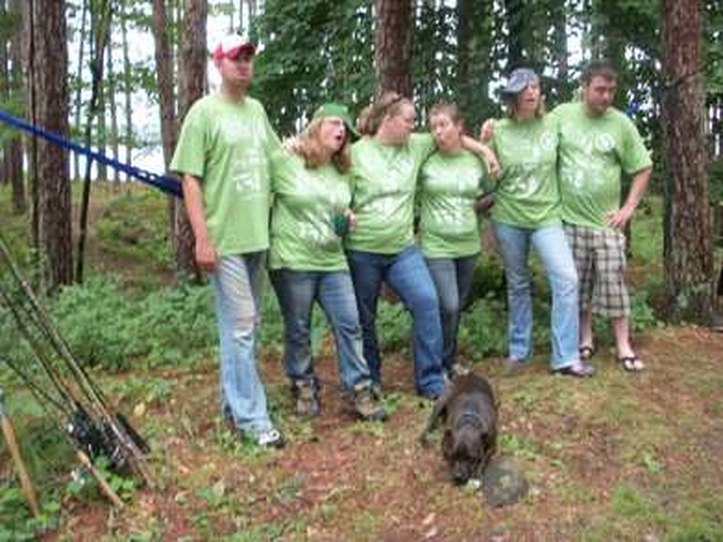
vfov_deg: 40.7
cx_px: 362
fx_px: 731
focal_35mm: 35
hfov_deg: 52.6
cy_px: 271
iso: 80
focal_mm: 6.3
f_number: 3.1
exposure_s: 1/50
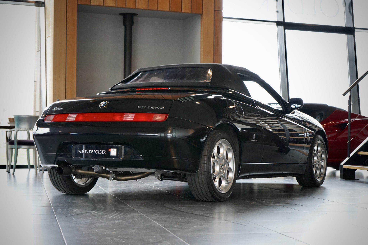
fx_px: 715
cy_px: 122
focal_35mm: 70
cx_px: 184
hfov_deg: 28.8
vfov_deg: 19.5
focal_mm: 70
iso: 3200
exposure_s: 1/80
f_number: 5.6
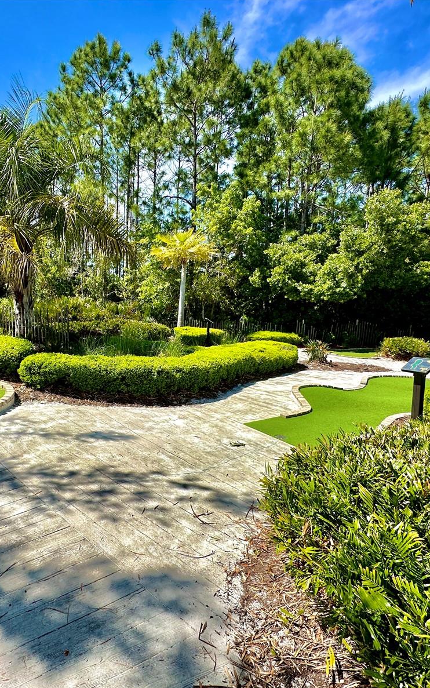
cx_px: 125
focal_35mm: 20
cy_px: 346
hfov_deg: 57.6
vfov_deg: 85.1
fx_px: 375
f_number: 2.2
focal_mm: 2.22
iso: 40
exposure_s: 1/1595
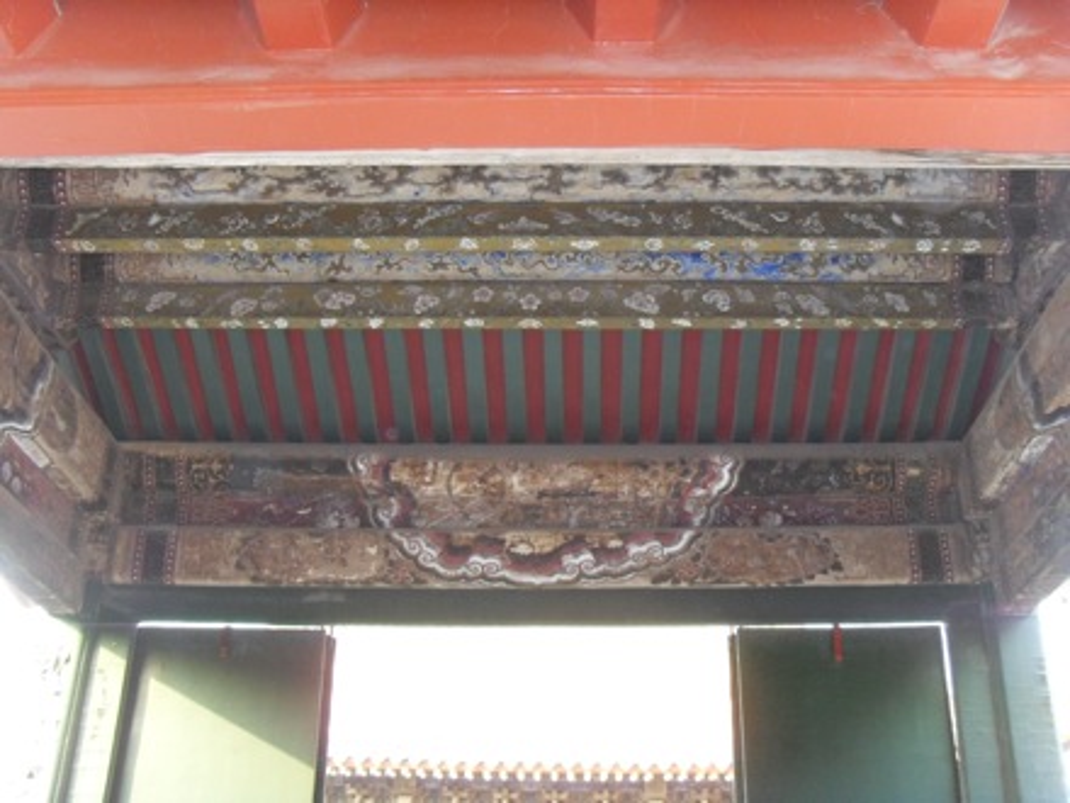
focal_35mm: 39
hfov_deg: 47.9
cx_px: 535
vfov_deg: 36.8
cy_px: 402
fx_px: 1206
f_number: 3.5
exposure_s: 1/45
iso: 400
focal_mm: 6.6
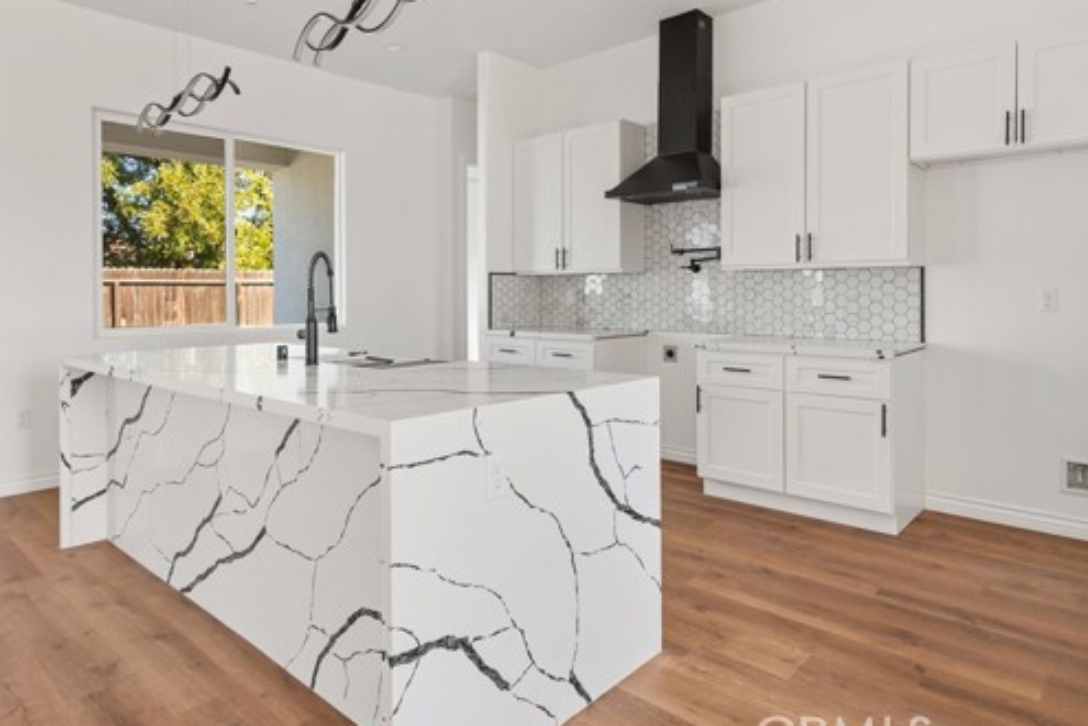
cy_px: 298
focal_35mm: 22
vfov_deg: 56.9
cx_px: 563
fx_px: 665
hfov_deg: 78.6
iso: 400
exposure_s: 1/25
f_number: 5.6
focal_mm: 17
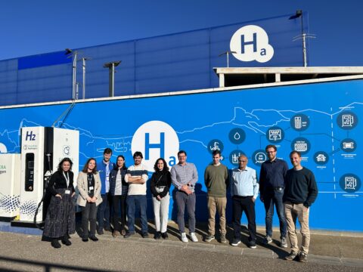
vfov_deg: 53.1
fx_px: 273
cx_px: 182
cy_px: 136
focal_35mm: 26
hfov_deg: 67.3
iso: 50
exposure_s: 1/6579
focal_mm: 5.7
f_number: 1.5
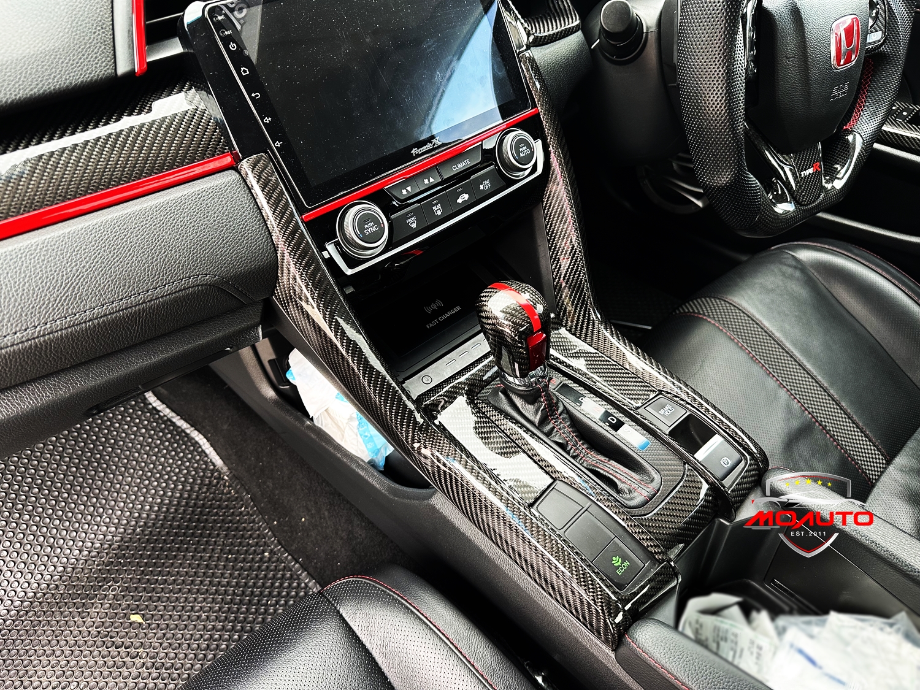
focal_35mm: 24
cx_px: 460
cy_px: 345
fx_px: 638
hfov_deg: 71.6
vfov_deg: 56.8
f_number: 1.78
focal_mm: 6.86
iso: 250
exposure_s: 1/97
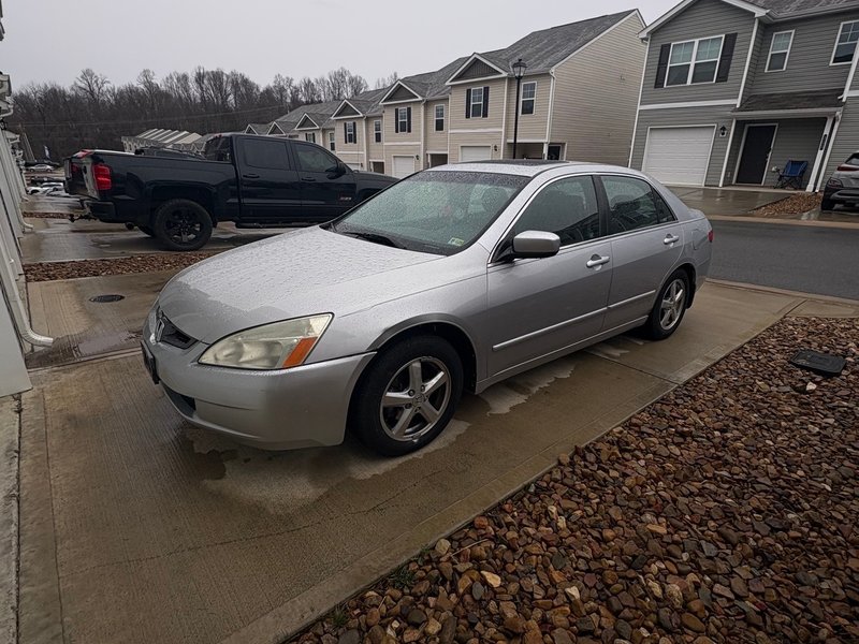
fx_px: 347
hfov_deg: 102.1
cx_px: 430
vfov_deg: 85.7
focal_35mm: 14
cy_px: 322
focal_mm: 2.22
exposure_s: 1/631
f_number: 2.2
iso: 50
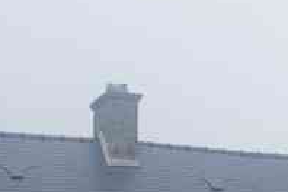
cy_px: 394
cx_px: 583
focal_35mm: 182
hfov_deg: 10.4
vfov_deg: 7.2
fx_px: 1456
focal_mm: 24
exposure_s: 1/50
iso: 200
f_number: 10
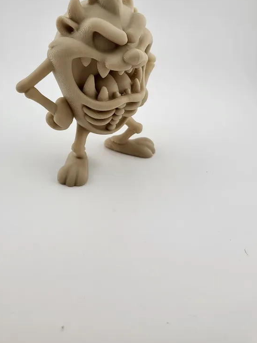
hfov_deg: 42.6
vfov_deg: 54.3
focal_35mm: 33
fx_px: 327
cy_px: 116
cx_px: 97
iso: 40
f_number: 1.8
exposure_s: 1/367
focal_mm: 5
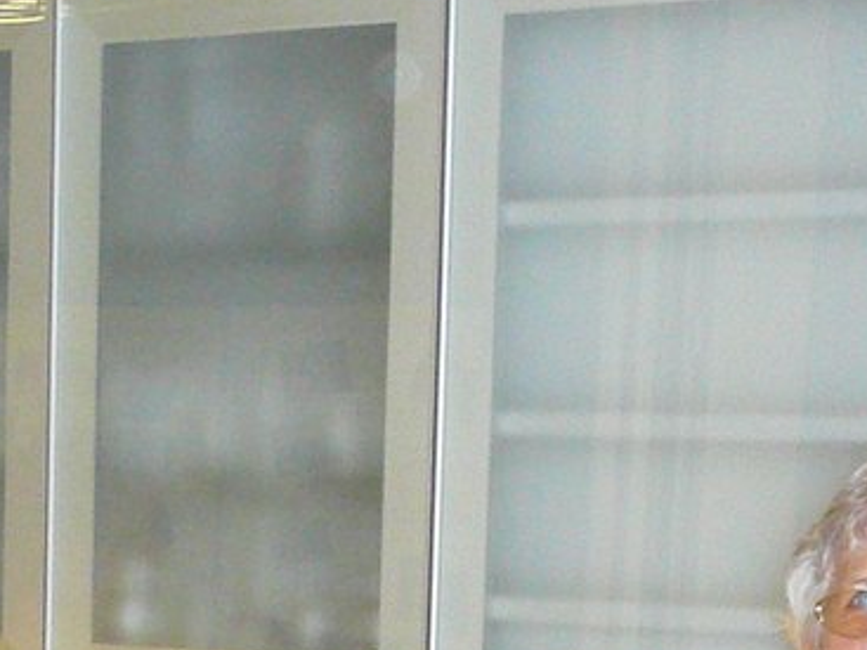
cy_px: 983
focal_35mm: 122
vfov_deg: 11.6
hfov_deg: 15.6
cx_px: -132
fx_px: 3055
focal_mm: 5.2
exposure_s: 1/30
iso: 320
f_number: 2.8
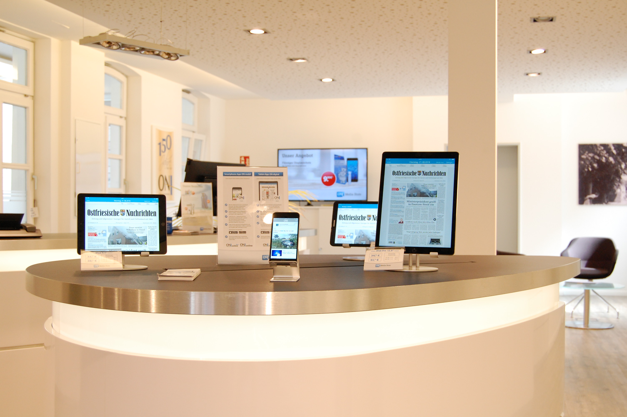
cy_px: 208
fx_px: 835
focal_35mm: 48
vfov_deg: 28.0
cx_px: 314
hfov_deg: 41.1
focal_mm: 32
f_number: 5.6
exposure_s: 1/60
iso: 800
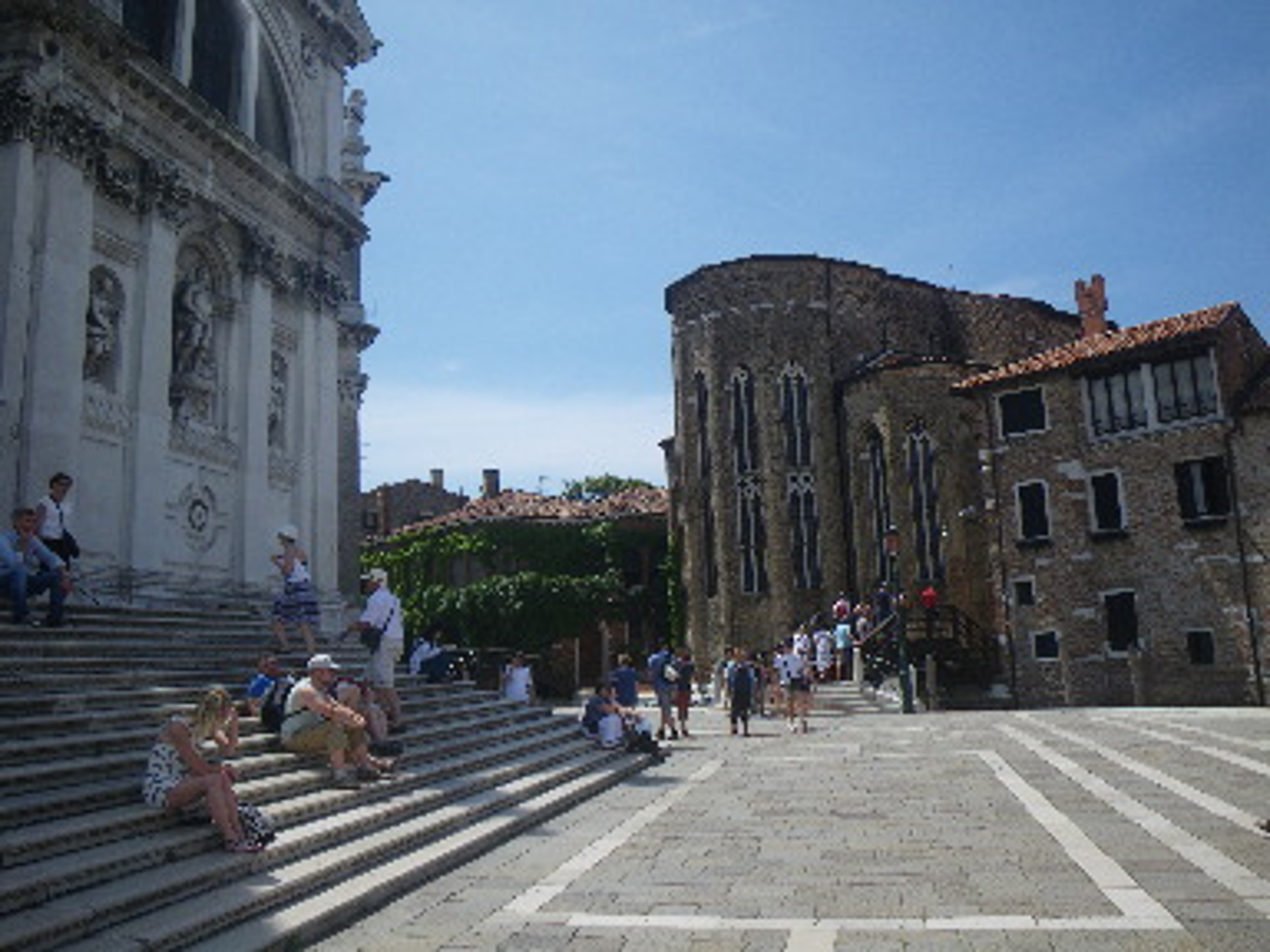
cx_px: 635
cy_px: 476
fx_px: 1027
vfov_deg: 49.7
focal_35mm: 28
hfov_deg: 63.4
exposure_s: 1/500
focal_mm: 5
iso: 50
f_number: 4.2
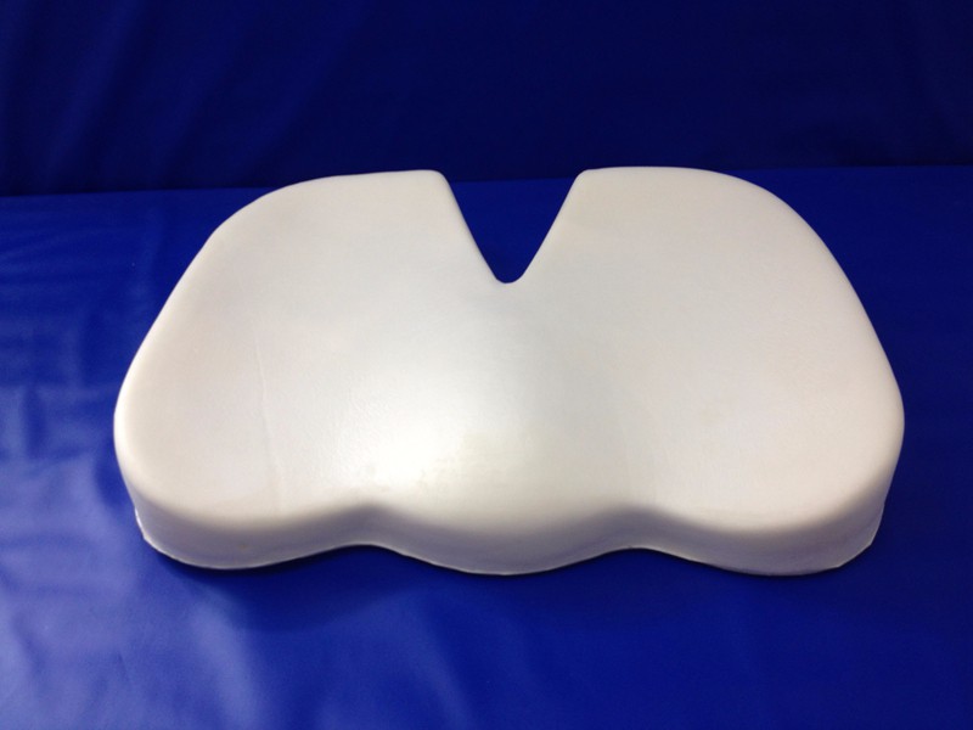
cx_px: 486
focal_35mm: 35
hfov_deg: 52.6
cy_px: 365
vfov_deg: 40.7
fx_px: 984
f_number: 2.4
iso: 50
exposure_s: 1/24
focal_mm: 4.28
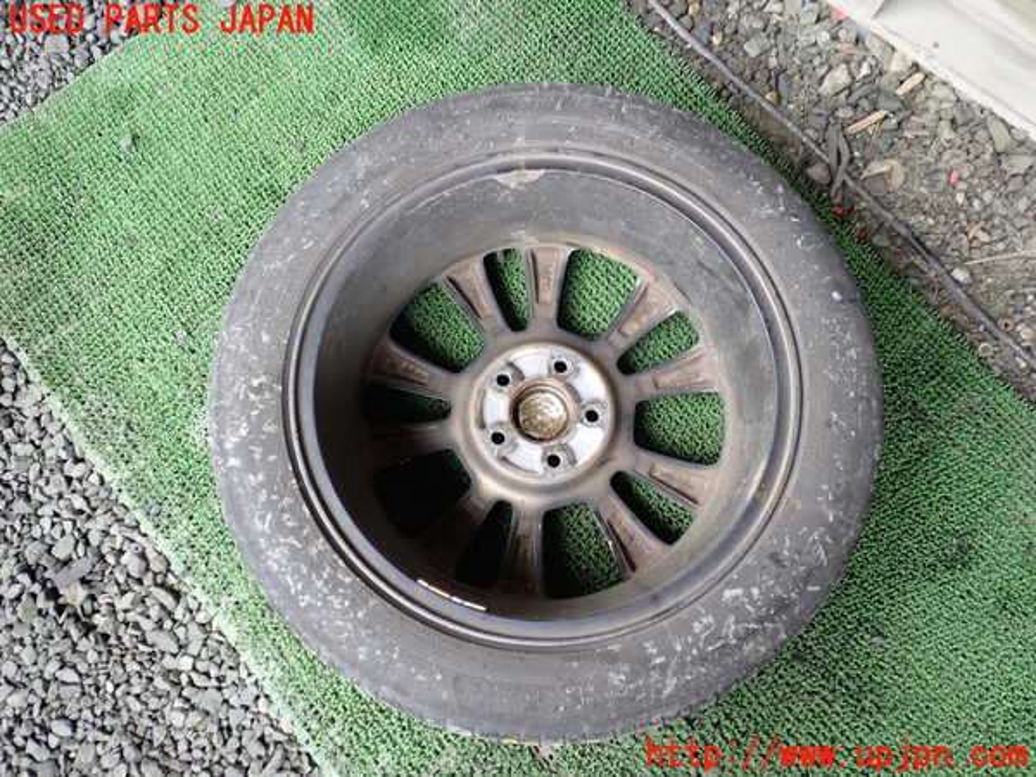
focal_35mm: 30
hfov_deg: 60.0
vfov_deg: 46.8
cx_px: 518
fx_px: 898
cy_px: 388
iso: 200
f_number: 2.3
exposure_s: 1/60
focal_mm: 5.4
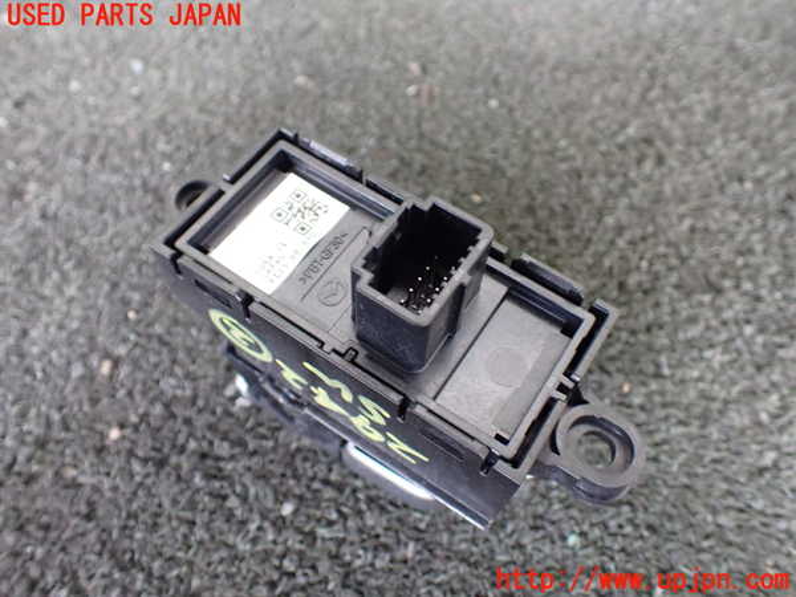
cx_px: 398
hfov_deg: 60.0
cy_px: 298
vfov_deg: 46.8
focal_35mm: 30
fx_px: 690
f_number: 2.3
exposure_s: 1/40
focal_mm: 5.4
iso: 800
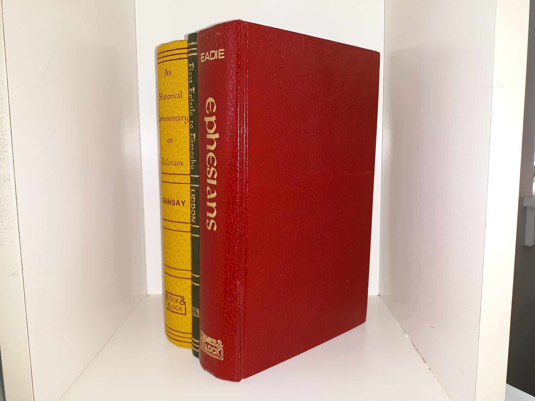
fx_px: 433
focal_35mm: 28
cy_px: 200
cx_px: 268
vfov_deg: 49.7
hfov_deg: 63.4
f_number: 1.7
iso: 80
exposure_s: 1/120
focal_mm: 3.7
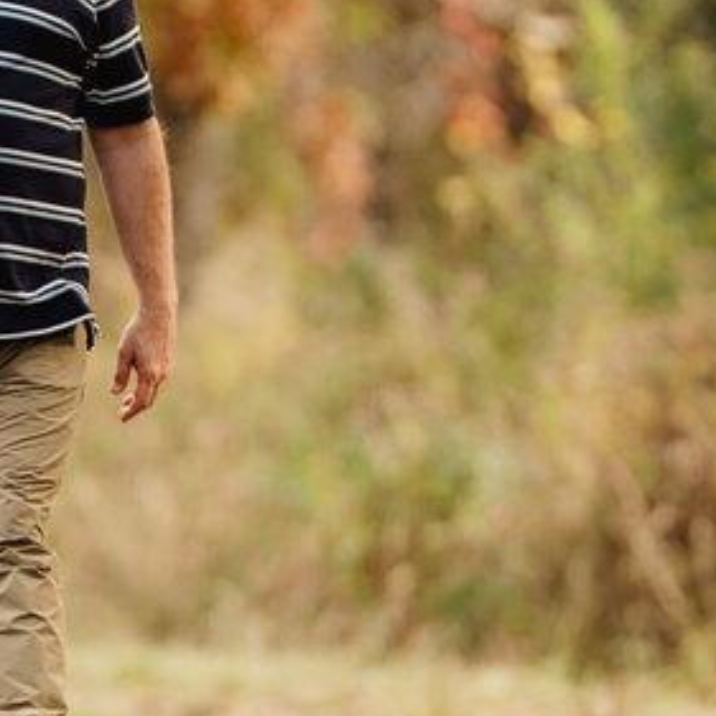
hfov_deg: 3.6
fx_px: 11467
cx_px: -168
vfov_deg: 3.6
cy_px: 176
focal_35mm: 490
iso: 250
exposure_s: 1/1000
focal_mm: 135
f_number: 1.8
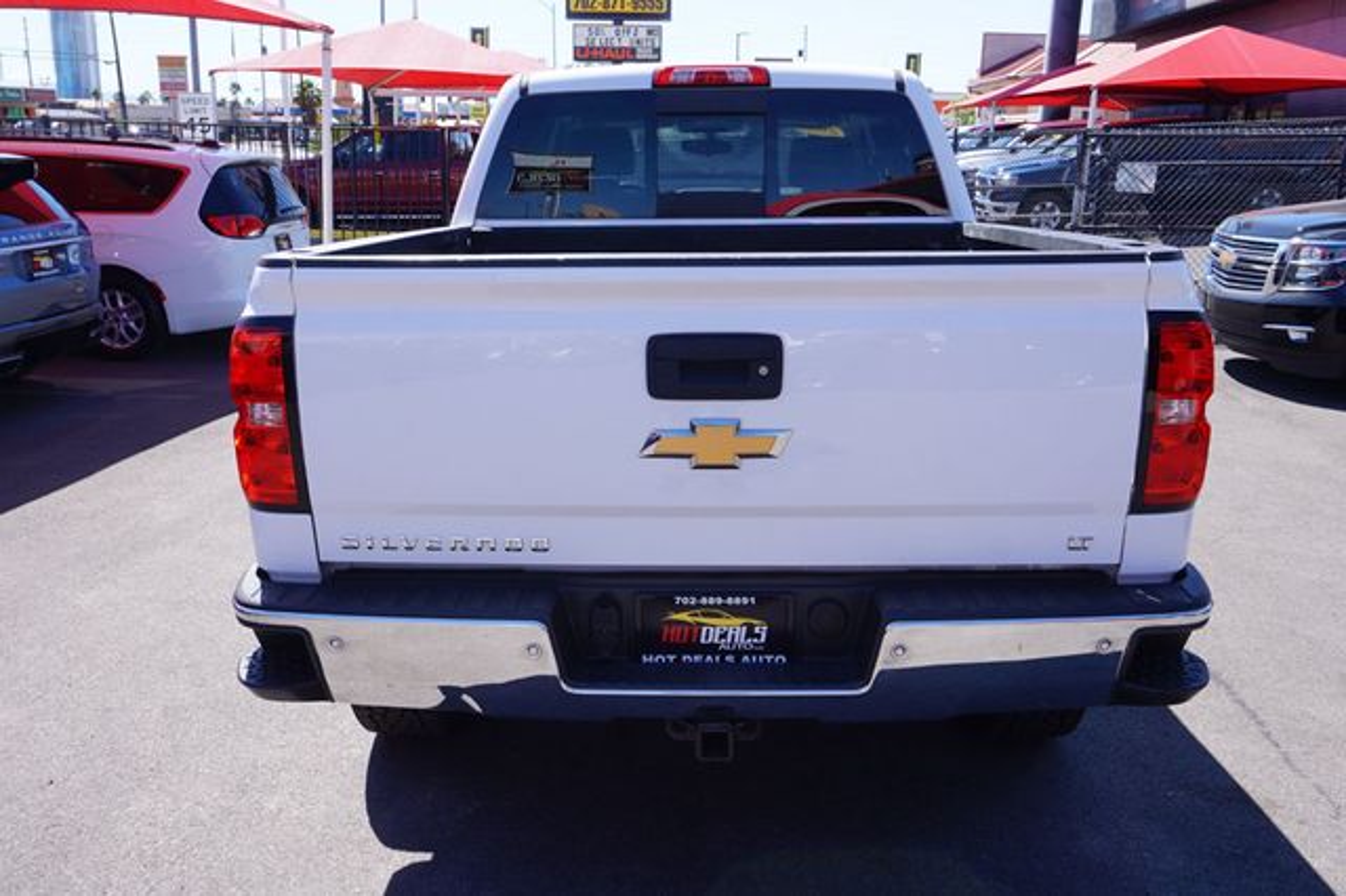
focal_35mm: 32
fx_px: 1177
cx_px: 673
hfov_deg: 59.5
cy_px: 448
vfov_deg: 41.7
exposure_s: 1/80
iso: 100
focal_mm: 21
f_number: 9
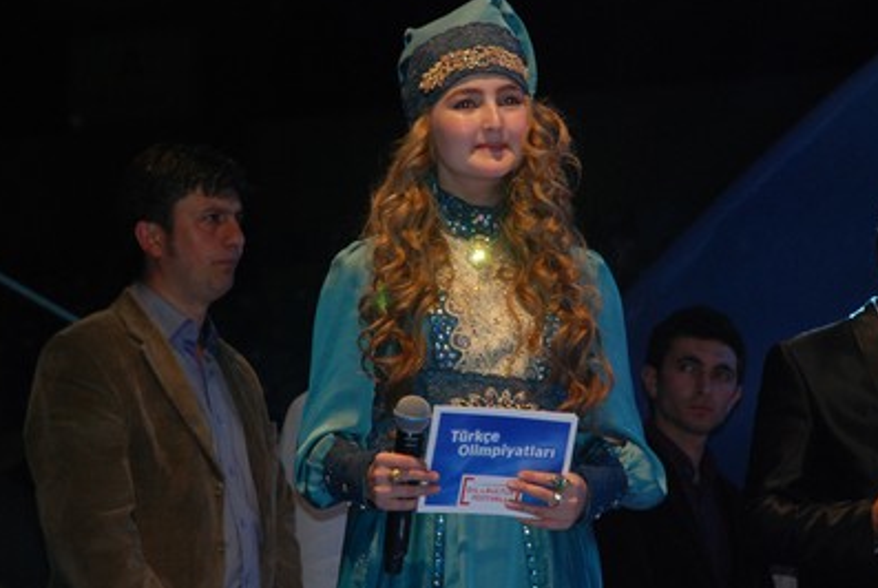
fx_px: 5607
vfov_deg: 6.0
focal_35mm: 230
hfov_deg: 9.0
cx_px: 447
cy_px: 265
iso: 800
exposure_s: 1/100
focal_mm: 135
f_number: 5.6
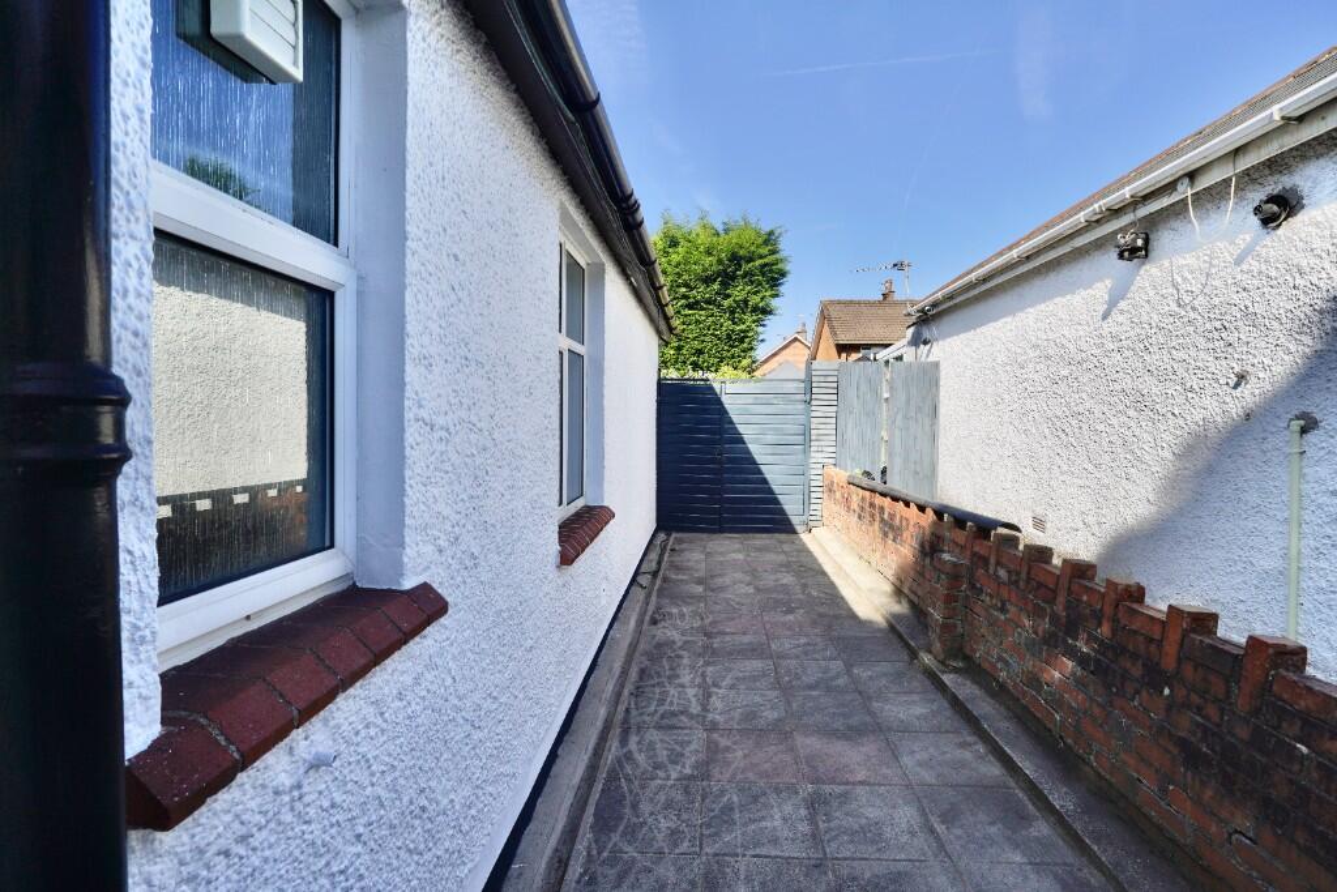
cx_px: 668
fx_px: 613
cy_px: 446
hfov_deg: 95.0
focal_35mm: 16
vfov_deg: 72.1
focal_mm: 11
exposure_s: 1/800
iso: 100
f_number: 4.5
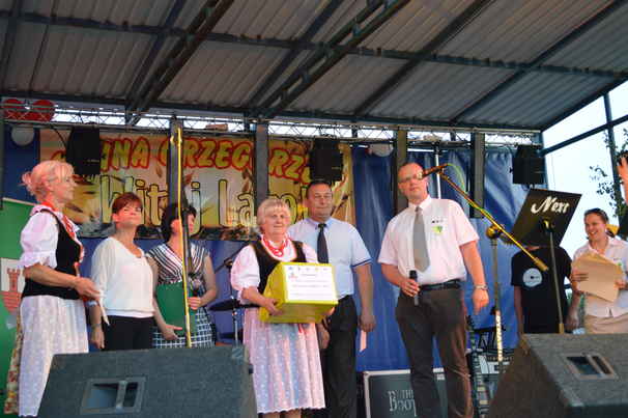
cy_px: 209
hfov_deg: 36.9
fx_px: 941
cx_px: 314
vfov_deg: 25.0
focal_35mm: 54
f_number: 5
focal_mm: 36
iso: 400
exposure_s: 1/25
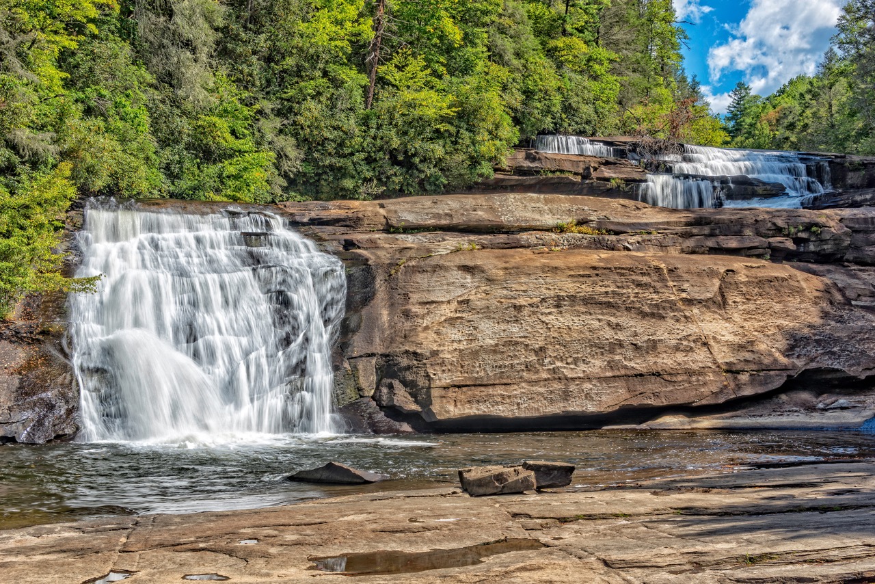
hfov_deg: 38.2
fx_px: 1264
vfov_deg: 26.0
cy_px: 292
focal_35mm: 52
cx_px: 438
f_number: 22
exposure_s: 1/8
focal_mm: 52
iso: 64
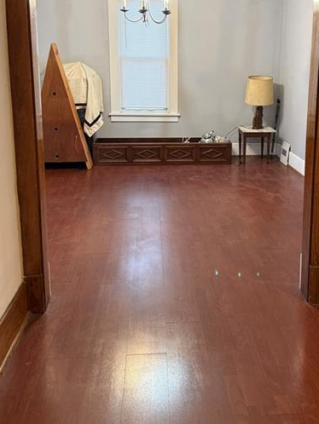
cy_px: 135
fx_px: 454
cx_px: 195
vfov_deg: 49.1
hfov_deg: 38.5
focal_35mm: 37
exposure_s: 1/60
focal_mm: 6.76
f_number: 1.78
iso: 400
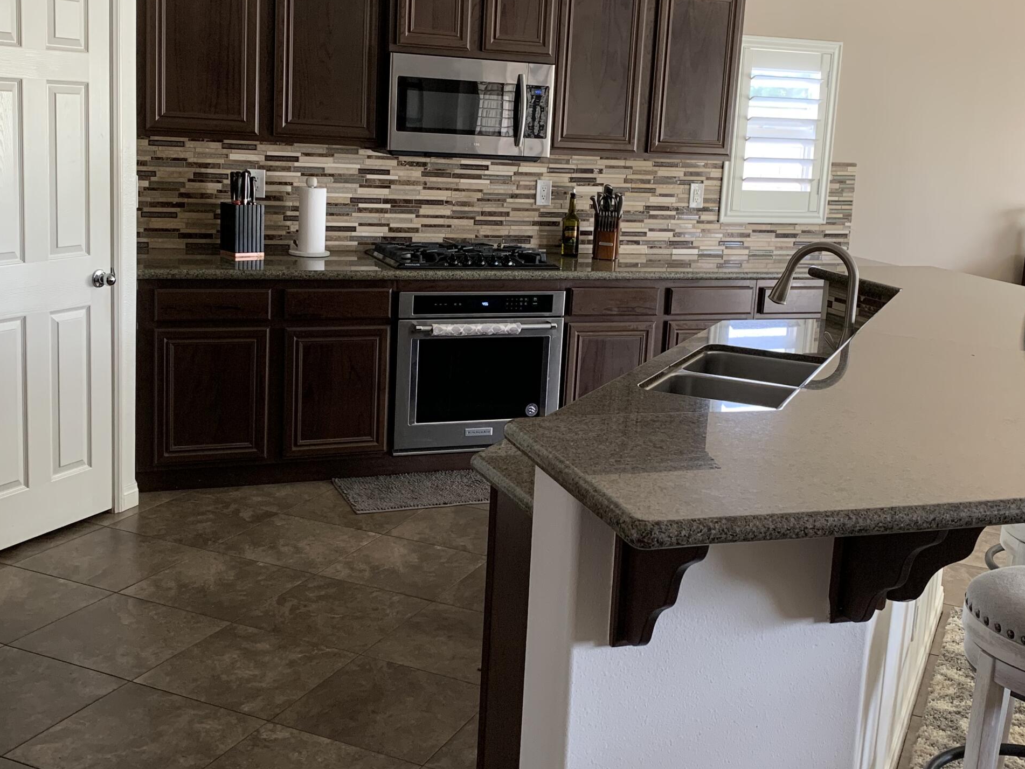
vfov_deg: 35.1
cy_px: 332
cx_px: 539
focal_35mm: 41
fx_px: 1214
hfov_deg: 45.8
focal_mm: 4.25
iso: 100
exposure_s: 1/60
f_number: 1.8
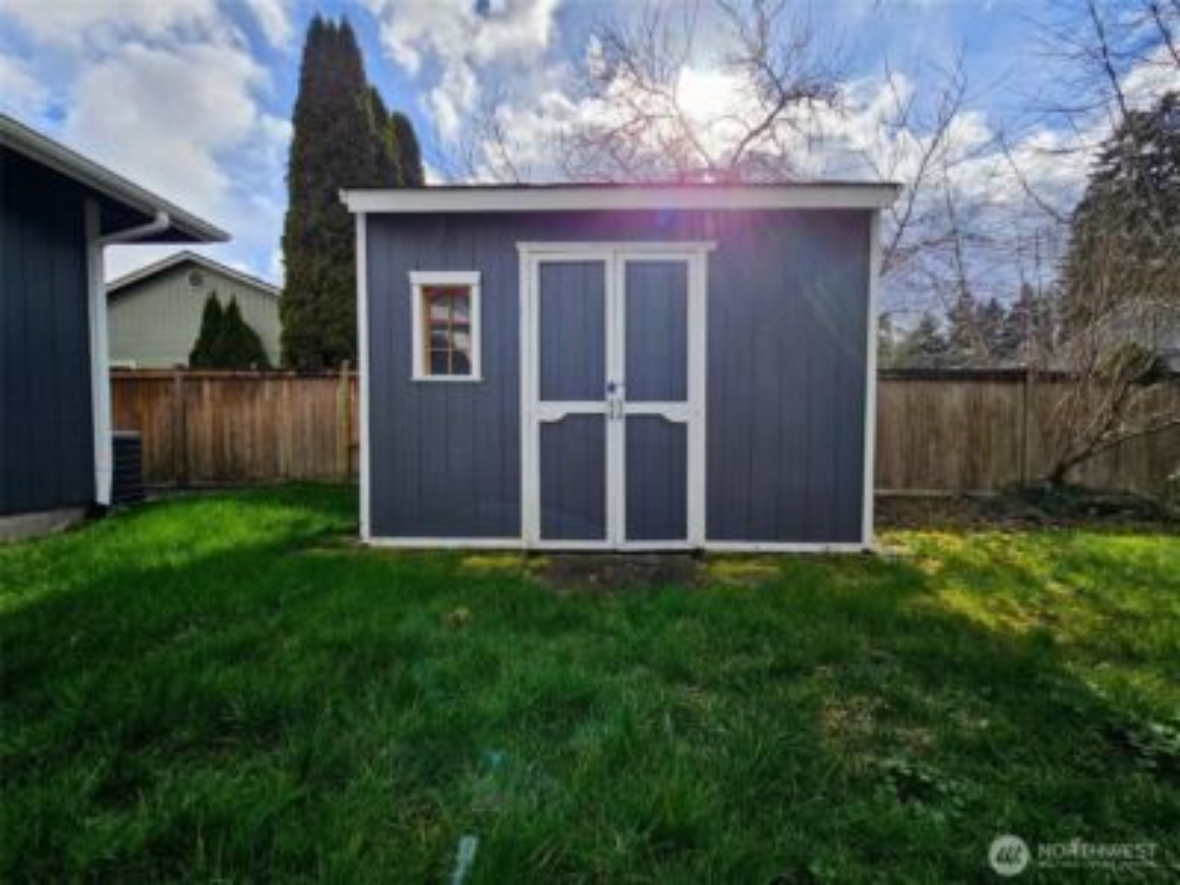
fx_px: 443
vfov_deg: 89.9
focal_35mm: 13
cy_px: 442
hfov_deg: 106.2
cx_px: 590
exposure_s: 1/1457
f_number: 2.2
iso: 50
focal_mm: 2.2
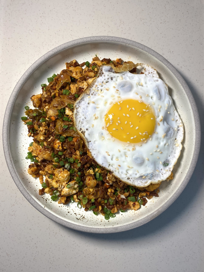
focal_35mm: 26
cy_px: 136
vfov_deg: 67.3
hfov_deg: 53.1
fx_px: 204
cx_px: 102
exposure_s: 1/60
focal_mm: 4.25
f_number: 1.8
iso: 64
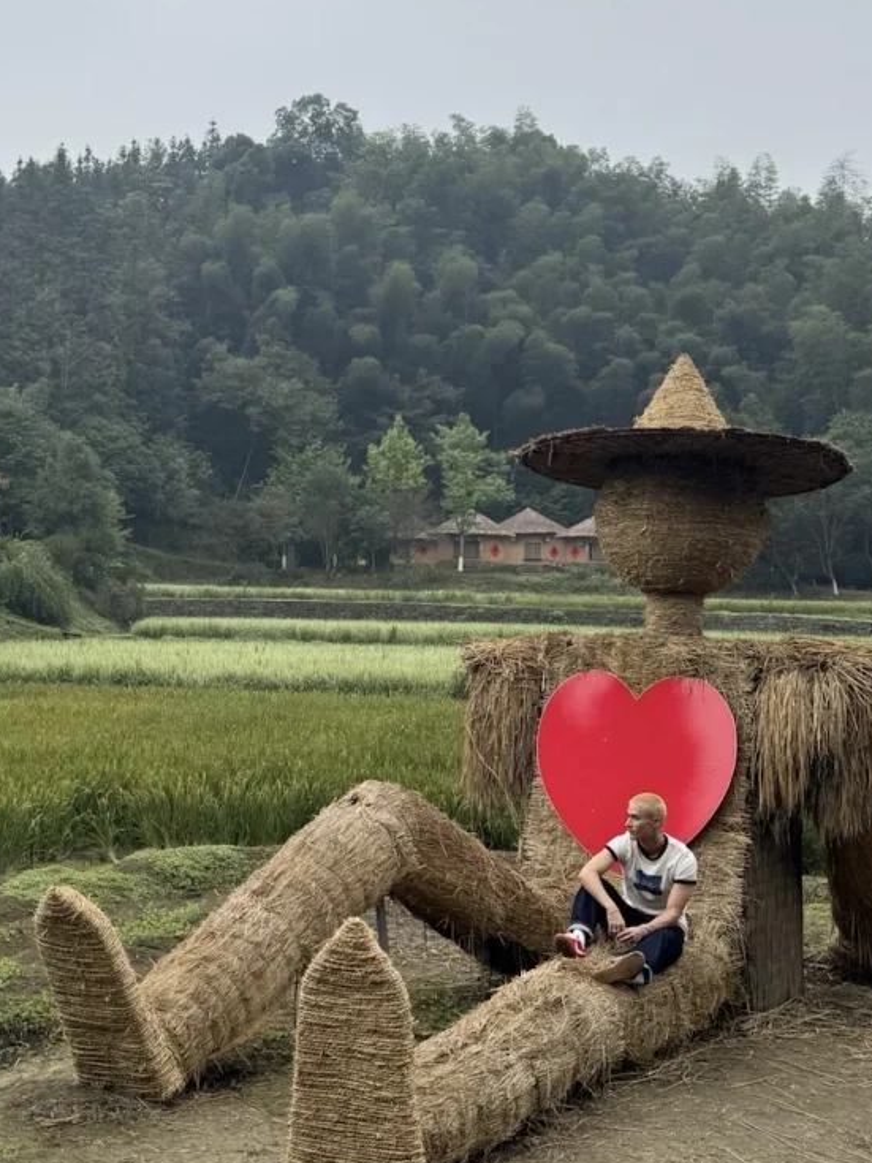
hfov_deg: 30.3
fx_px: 1579
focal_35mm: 47
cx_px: 206
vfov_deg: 40.2
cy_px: 440
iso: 80
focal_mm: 6.76
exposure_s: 1/2415
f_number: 1.78
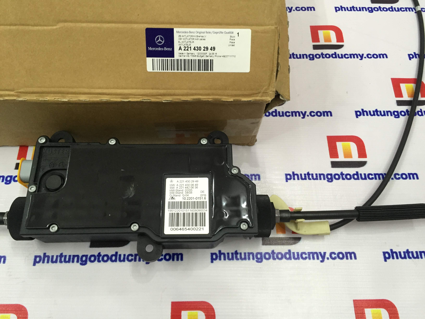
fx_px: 356
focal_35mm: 29
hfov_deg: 61.7
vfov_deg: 48.2
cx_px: 212
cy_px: 160
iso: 125
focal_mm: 4.15
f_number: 2.2
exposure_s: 1/30
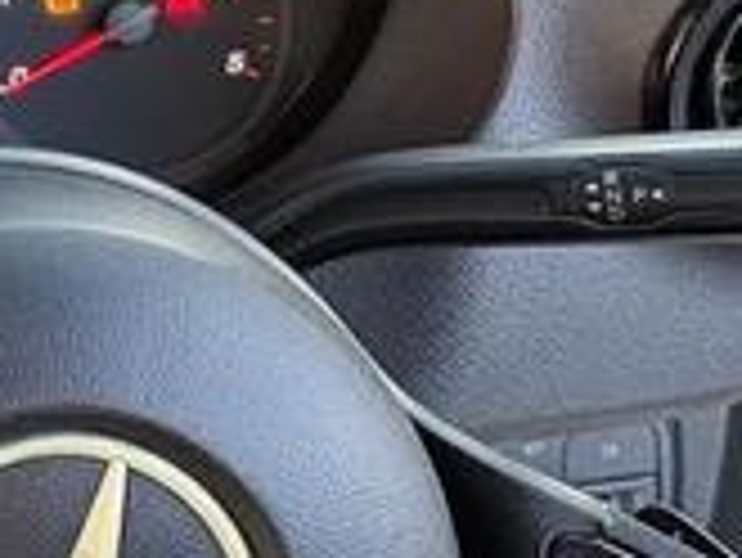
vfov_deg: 19.1
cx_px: -621
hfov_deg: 19.0
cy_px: 81
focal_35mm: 76
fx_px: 1630
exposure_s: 1/86
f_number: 2.2
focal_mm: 2.22
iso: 200
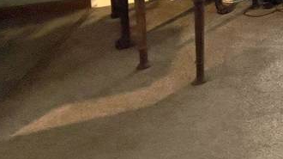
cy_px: -125
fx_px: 412
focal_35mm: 55
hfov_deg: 24.0
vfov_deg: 17.7
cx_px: 476
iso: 125
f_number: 1.8
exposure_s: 1/60
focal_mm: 1.57
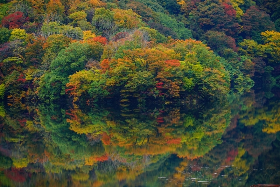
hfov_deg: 8.6
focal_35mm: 240
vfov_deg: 5.7
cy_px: 94
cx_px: 140
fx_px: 1867
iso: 800
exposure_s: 1/200
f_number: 9
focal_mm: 240
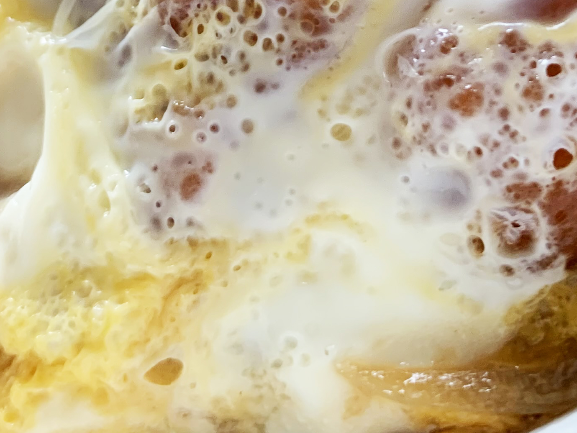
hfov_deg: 25.7
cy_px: -172
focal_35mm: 76
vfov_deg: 17.8
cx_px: 292
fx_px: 1267
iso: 125
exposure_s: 1/60
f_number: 1.8
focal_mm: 4.25
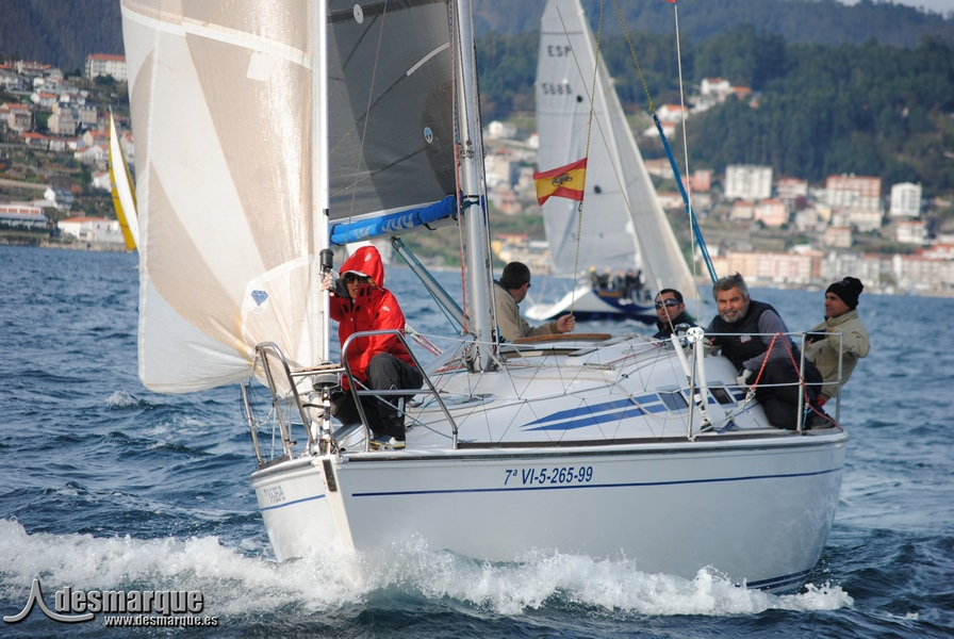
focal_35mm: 202
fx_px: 5373
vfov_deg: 6.8
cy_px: 320
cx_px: 477
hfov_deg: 10.1
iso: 110
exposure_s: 1/500
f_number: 5.6
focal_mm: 135
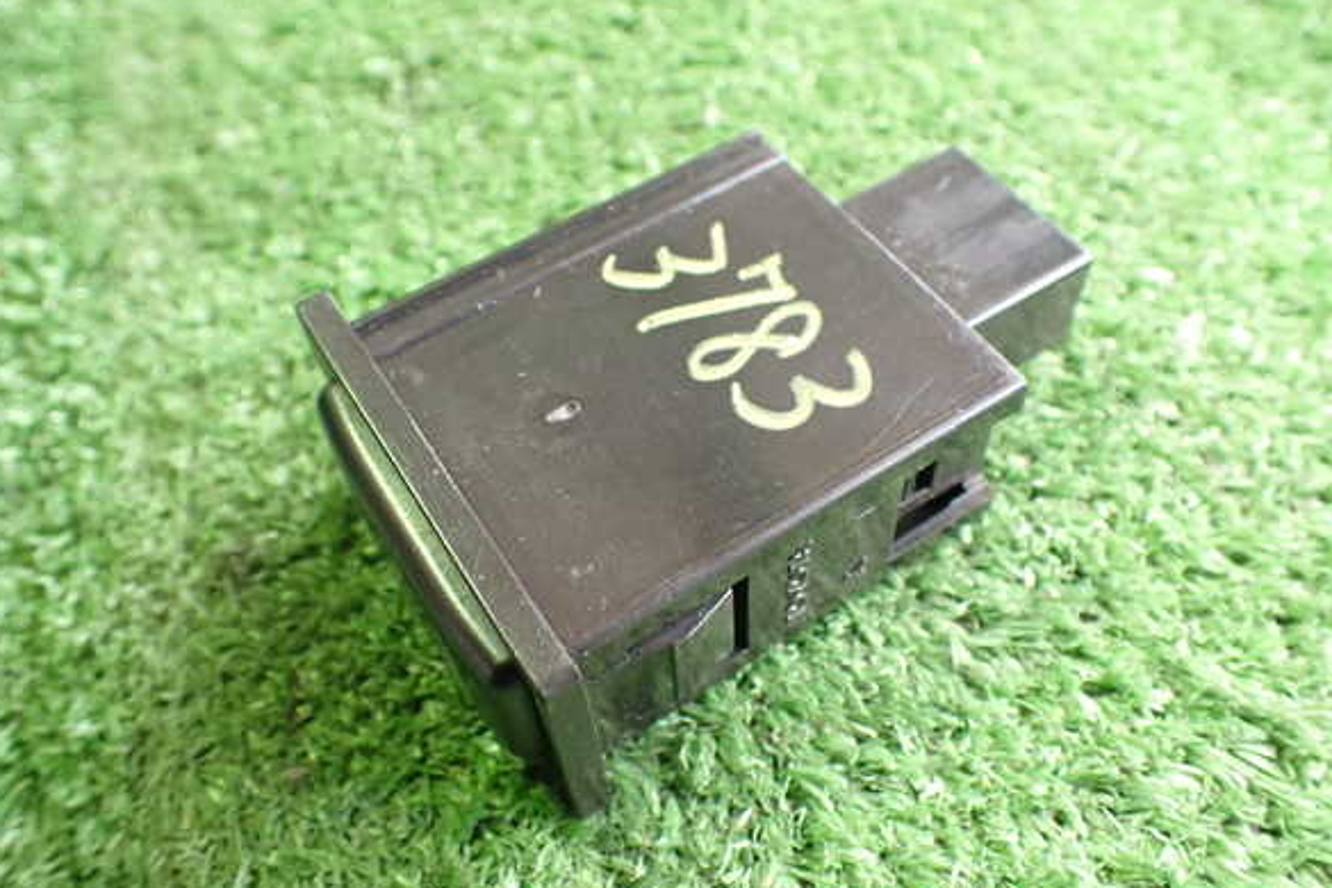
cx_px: 669
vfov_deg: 41.1
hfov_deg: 58.7
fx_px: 1184
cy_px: 430
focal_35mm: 32
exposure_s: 1/50
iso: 800
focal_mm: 5.4
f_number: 2.3
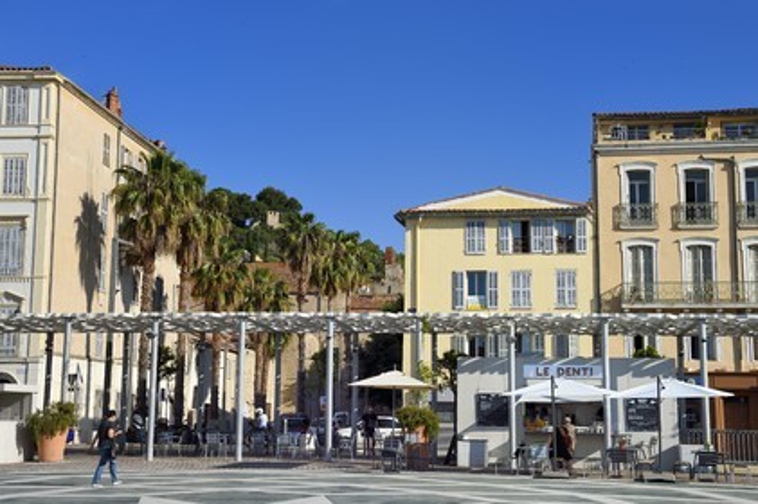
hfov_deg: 36.3
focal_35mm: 55
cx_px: 379
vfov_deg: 24.6
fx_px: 1157
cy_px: 252
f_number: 10
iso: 200
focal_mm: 55
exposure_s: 1/640
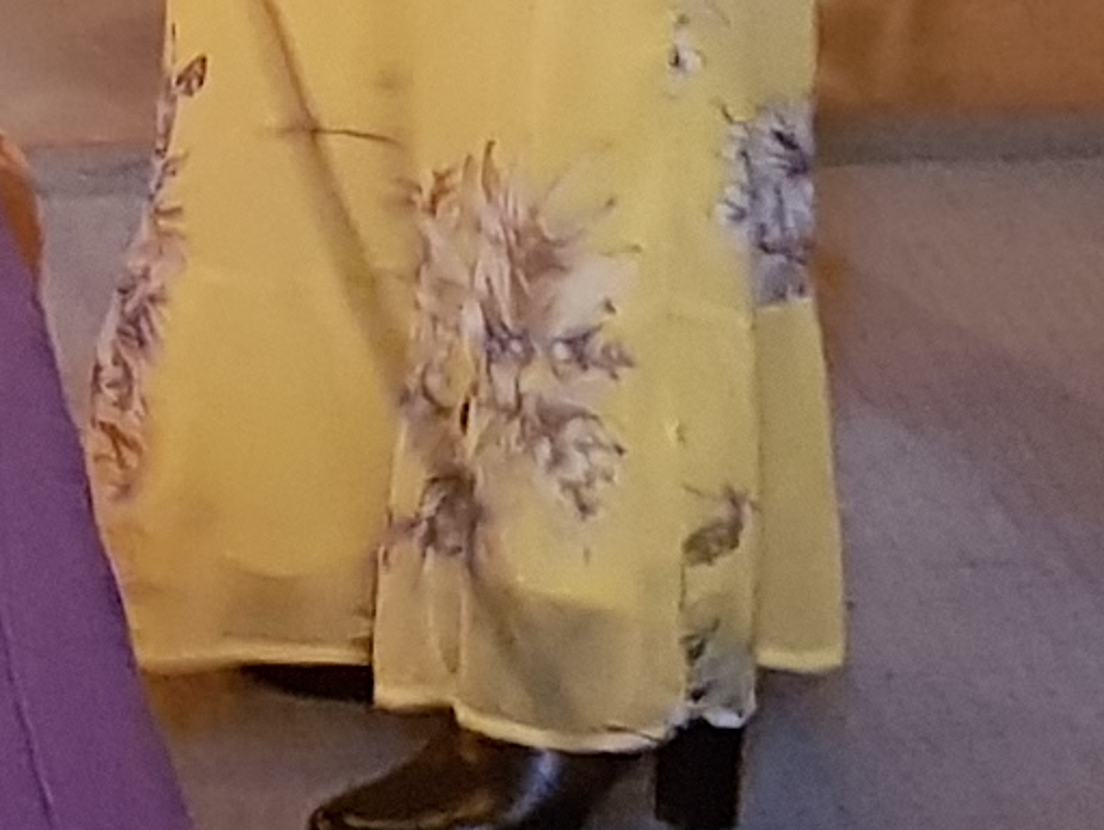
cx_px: 1078
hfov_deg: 9.6
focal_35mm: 205
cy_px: -1107
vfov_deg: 6.9
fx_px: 6543
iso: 400
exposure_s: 1/10
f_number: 1.7
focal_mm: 4.2
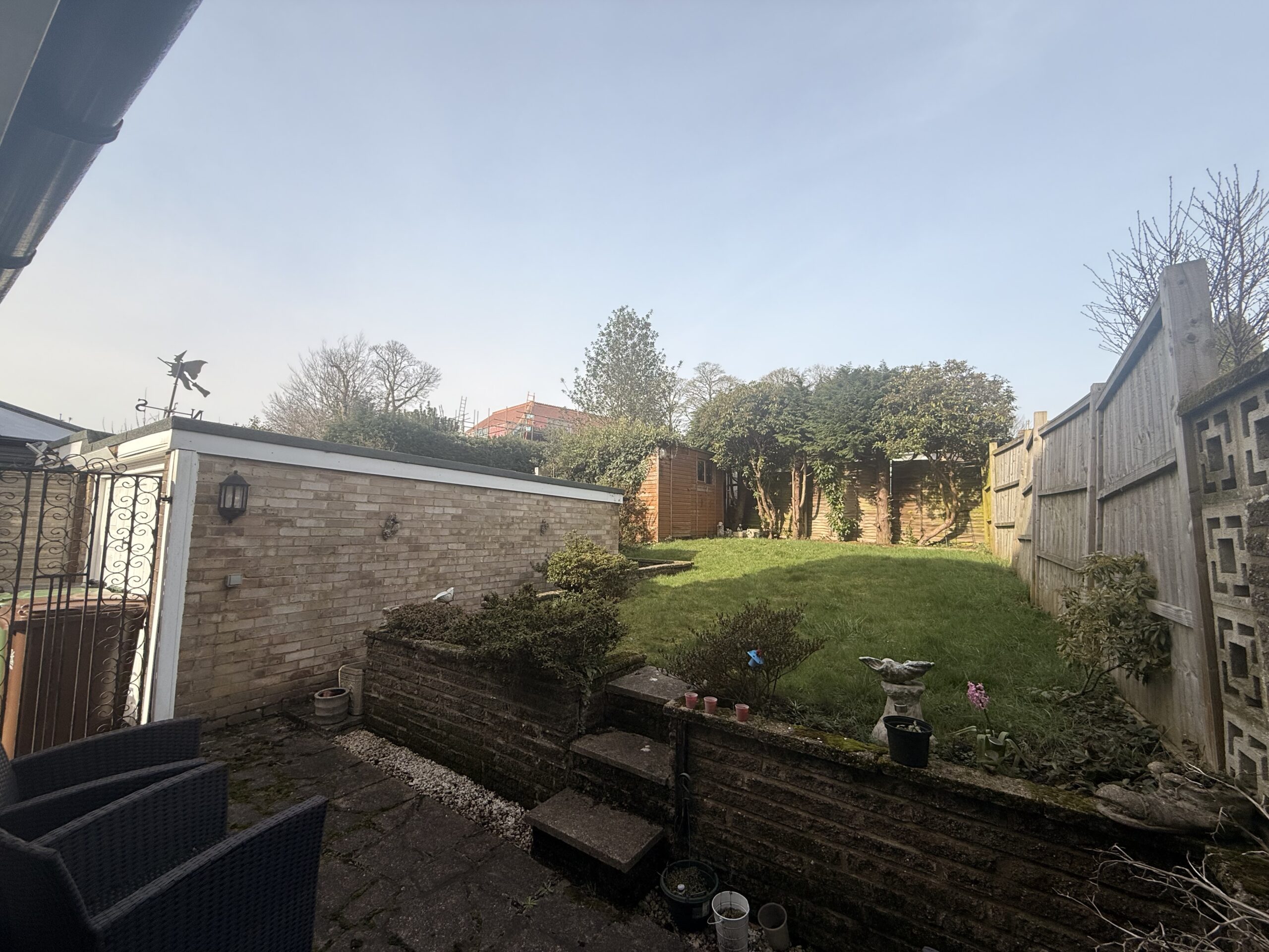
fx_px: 513
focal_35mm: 14
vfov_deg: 85.7
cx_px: 634
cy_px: 476
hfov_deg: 102.1
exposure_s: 1/1339
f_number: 2.2
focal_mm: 2.22
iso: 50
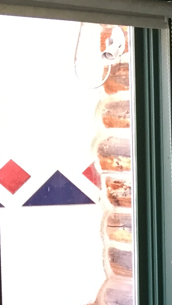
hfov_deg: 7.7
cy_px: 219
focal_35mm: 127
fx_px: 1029
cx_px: 597
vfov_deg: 16.8
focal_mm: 4.15
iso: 64
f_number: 2.2
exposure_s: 1/30
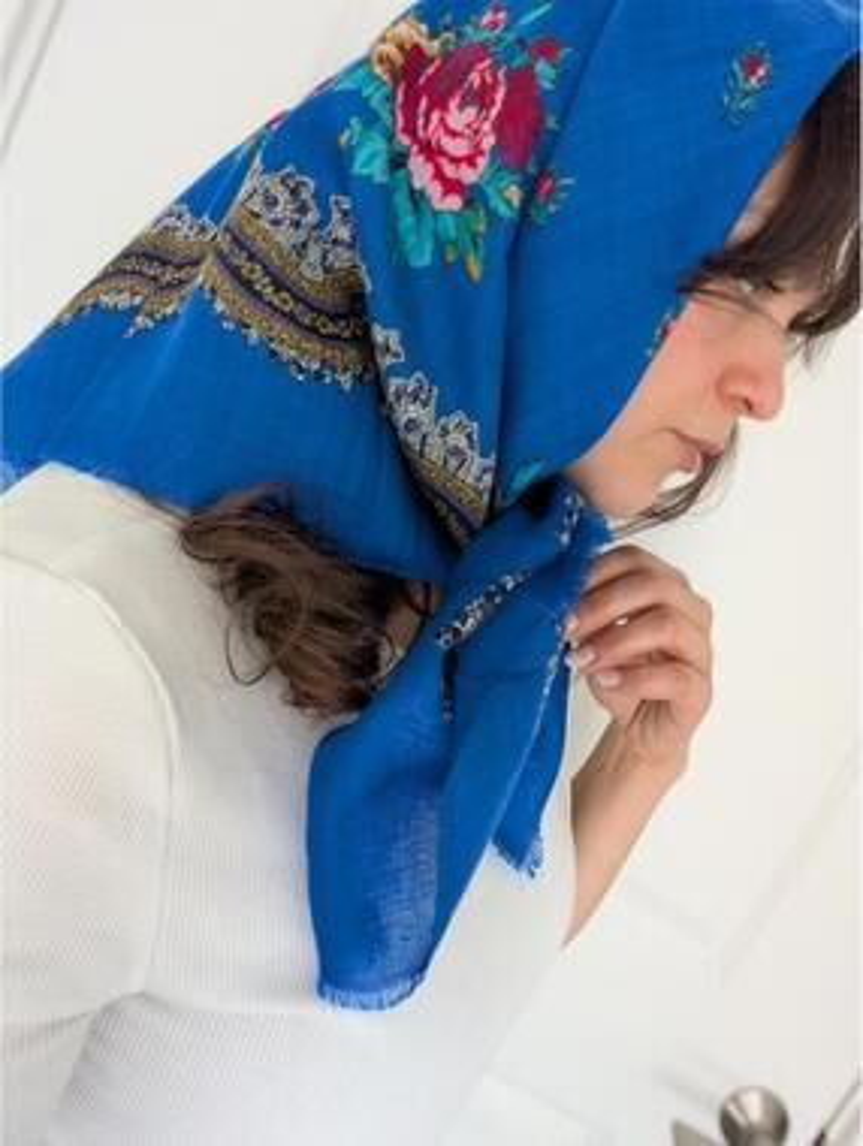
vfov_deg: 78.9
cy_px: 573
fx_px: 696
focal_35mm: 21
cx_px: 432
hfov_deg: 63.6
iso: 279
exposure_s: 1/120
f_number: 2.2
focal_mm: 2.74
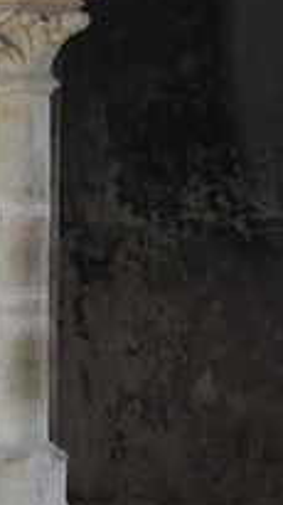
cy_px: 5
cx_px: 987
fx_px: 2299
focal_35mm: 172
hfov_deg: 6.2
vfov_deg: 12.4
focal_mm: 21
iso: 200
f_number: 11
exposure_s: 3
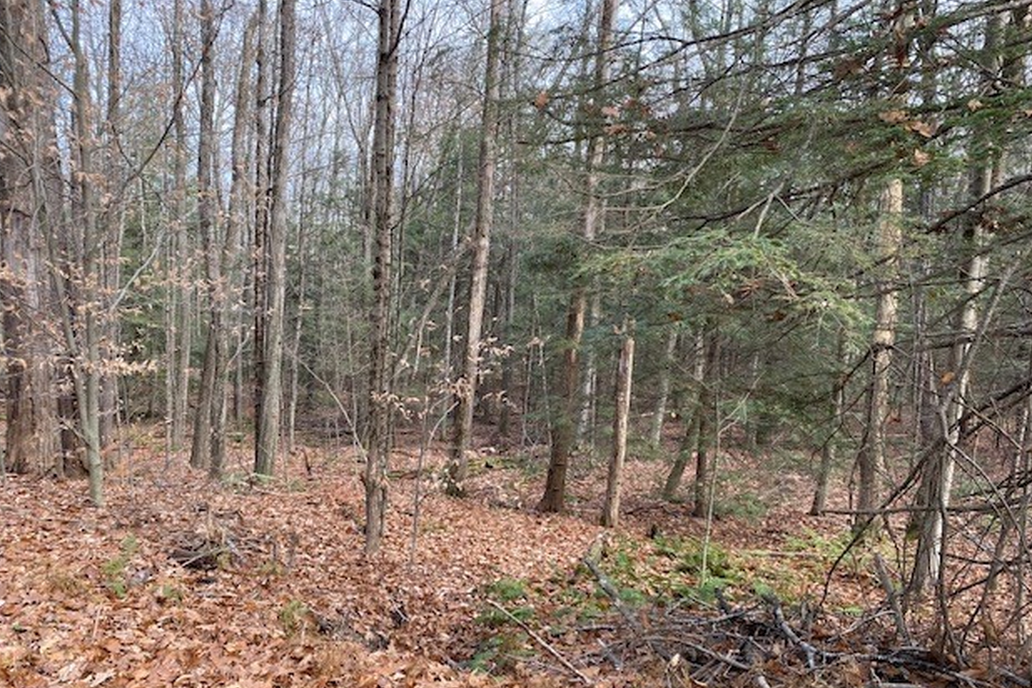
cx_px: 508
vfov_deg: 46.3
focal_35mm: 28
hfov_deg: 65.5
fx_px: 803
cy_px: 387
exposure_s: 1/150
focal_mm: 4.25
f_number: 1.8
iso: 32
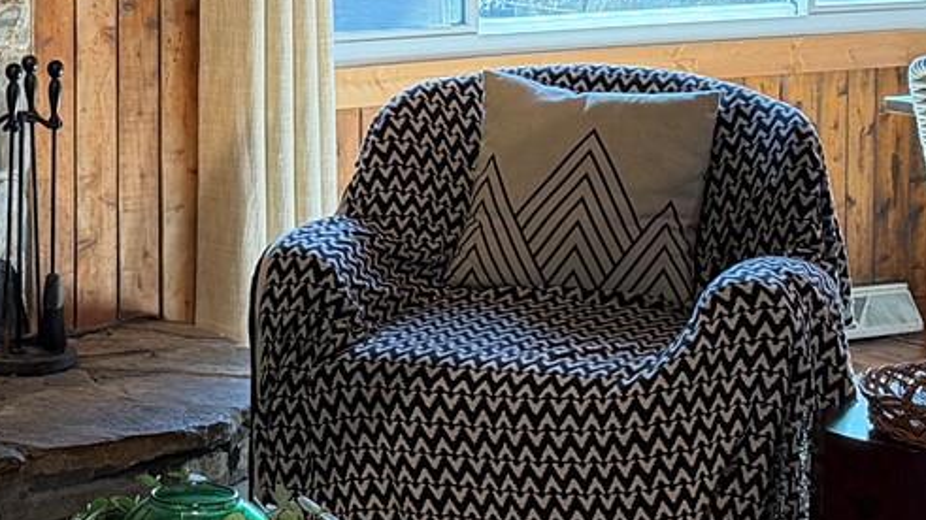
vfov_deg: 10.9
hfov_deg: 19.4
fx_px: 2676
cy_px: -104
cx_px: 155
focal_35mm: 109
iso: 250
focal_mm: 6.76
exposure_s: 1/120
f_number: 1.78
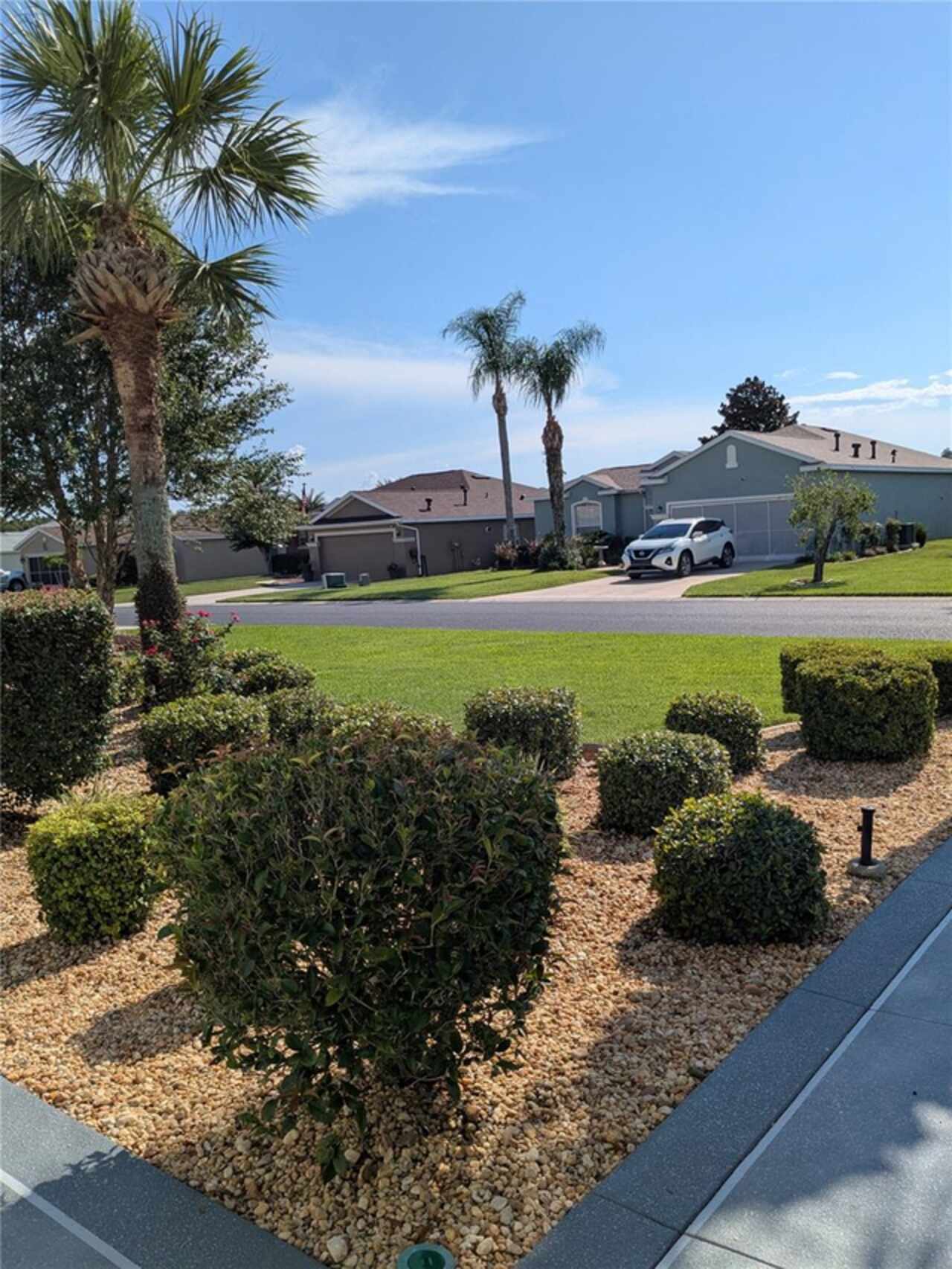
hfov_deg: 51.4
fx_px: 990
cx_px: 476
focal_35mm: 27
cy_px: 634
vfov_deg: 65.3
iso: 62
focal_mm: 4.38
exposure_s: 1/5848
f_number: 1.73
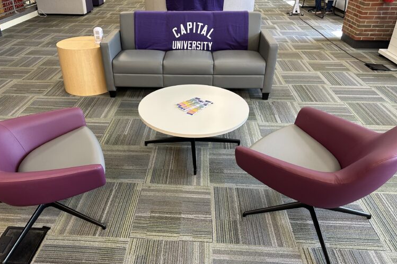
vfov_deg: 46.4
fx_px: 309
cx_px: 176
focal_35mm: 28
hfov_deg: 65.3
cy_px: 124
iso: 160
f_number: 1.78
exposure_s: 1/60
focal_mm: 6.86
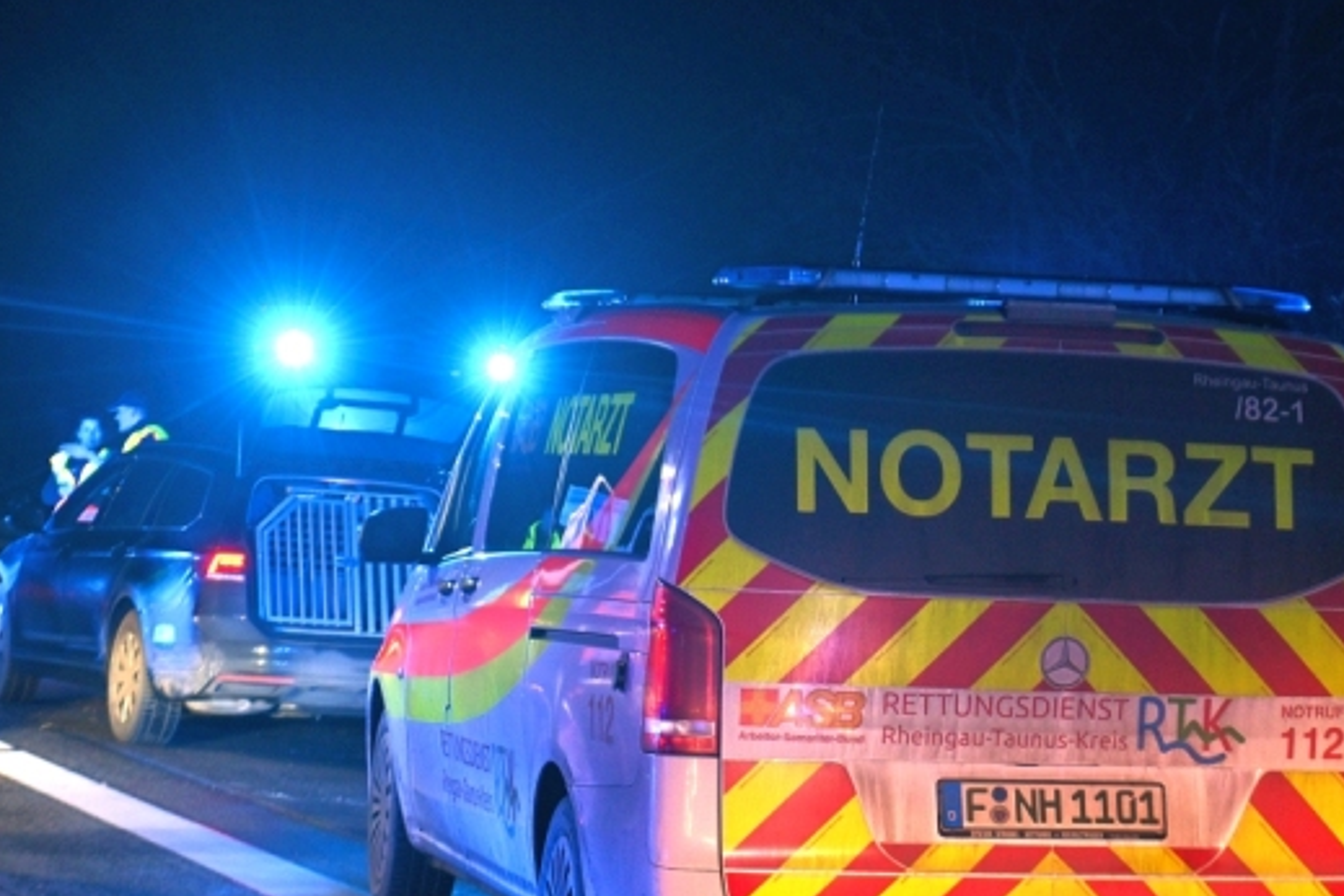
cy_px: 706
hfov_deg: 19.4
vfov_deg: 13.0
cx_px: 868
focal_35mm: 105
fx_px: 3920
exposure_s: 1/100
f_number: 4.5
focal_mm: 58
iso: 1000
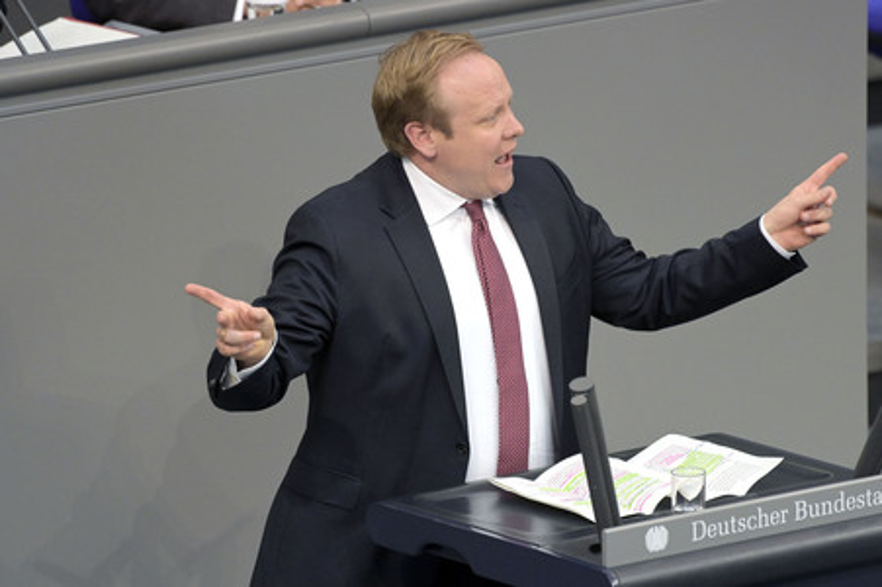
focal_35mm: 390
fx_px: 9548
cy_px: 294
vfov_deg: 3.5
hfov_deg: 5.3
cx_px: 441
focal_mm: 390
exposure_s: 1/640
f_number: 5.6
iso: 8000
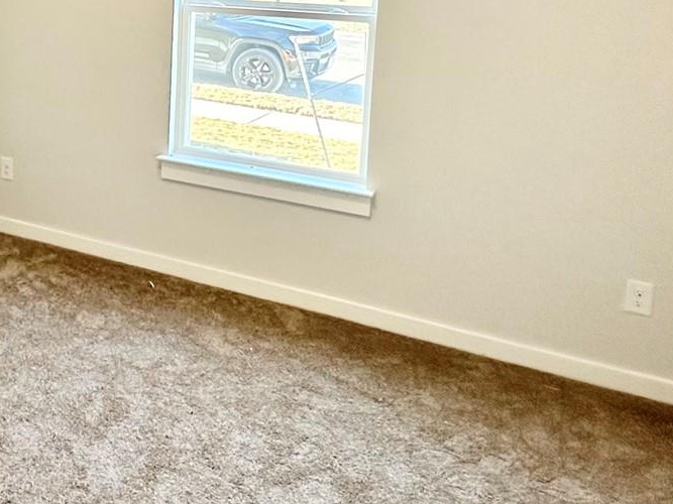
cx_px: -22
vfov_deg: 31.6
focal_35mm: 43
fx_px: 836
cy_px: 29
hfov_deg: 38.2
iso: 160
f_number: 2.2
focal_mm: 2.22
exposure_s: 1/120
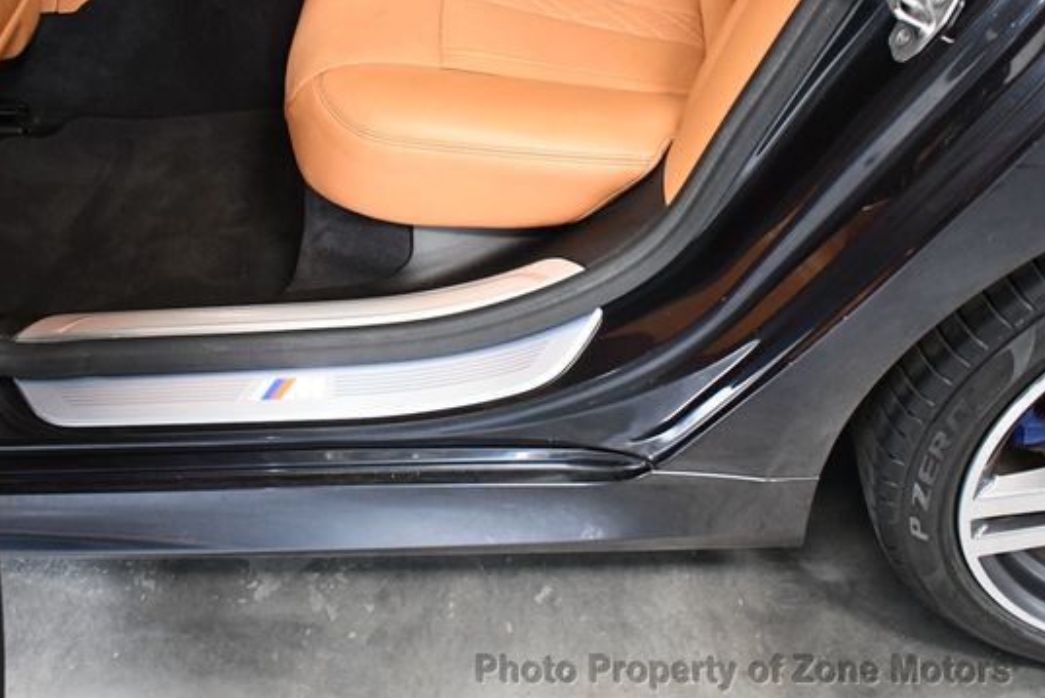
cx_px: 452
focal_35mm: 43
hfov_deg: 45.3
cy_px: 291
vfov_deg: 31.2
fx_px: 1249
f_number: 3.5
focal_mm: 18
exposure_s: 1/100
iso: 3200
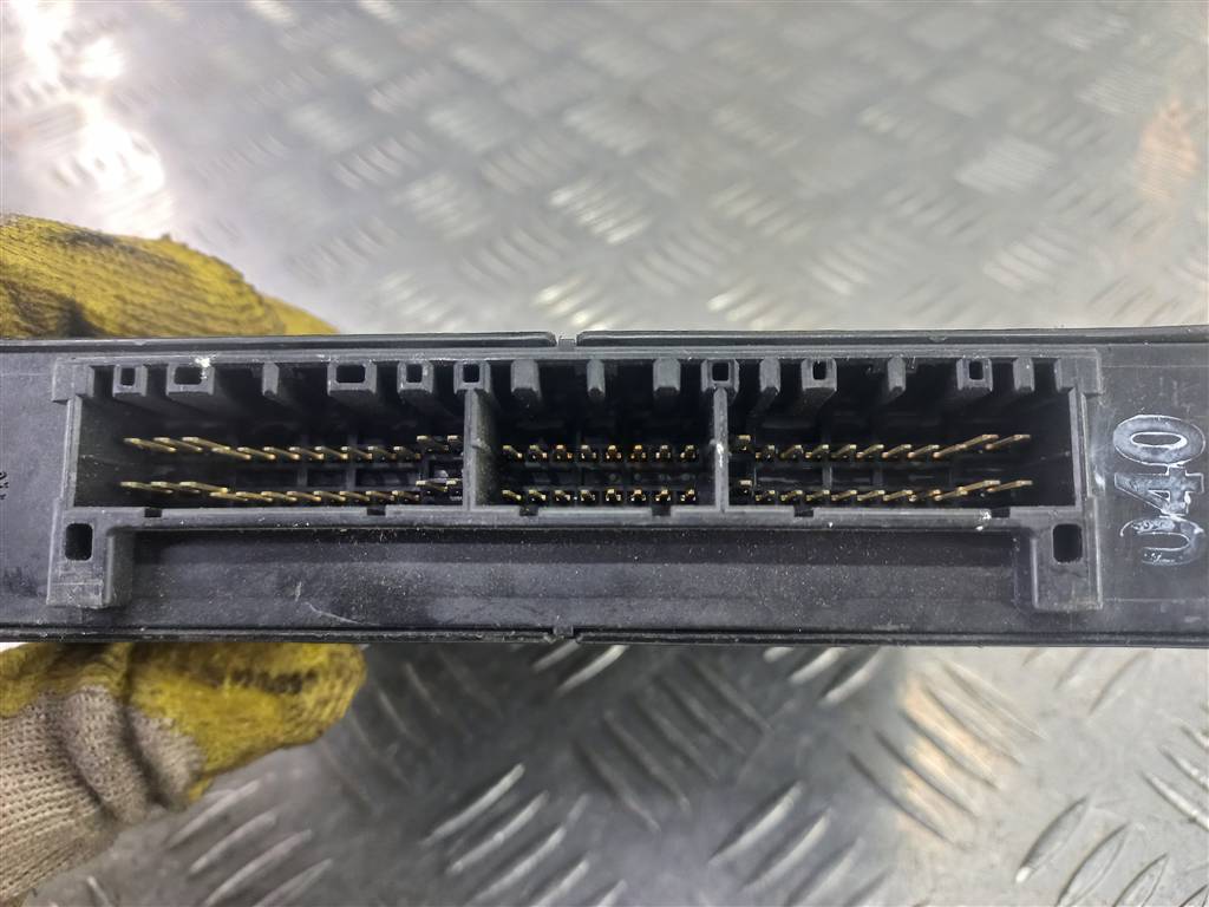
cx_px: 604
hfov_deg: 69.4
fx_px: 873
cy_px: 454
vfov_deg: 54.9
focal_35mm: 25
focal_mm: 4.6
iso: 200
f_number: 1.8
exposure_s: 1/50
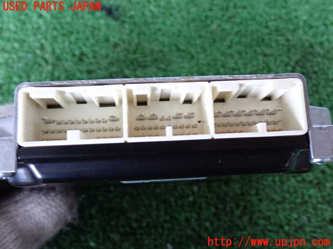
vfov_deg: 35.1
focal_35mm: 41
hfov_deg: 45.8
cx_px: 166
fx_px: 394
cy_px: 124
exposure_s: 1/25
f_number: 2.8
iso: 800
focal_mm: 7.31
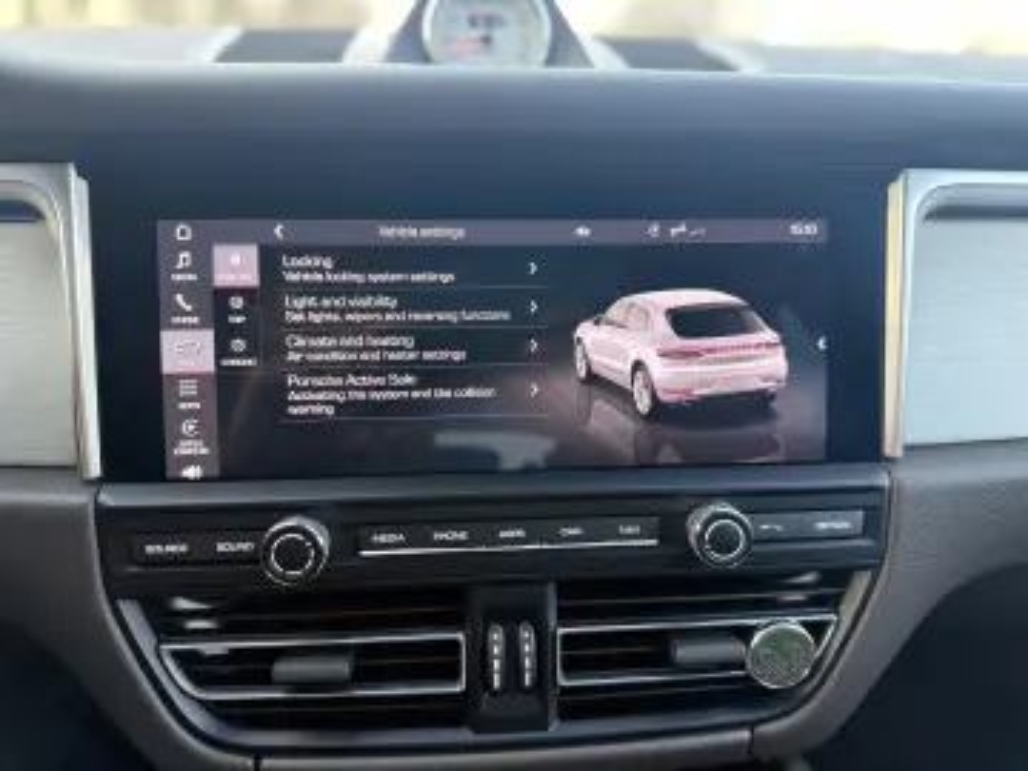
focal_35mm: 24
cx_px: 514
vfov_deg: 56.8
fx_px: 713
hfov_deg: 71.6
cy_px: 386
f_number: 1.78
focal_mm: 6.76
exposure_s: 1/83
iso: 200
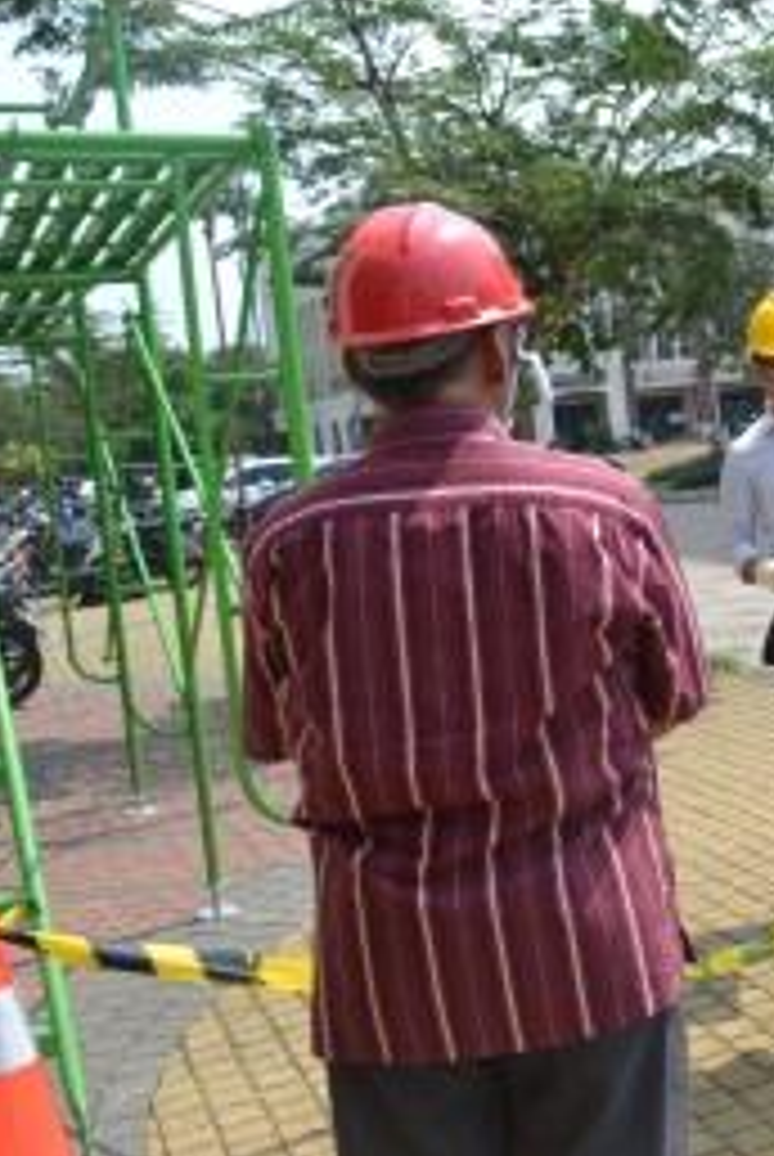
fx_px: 1512
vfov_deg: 41.8
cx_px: 806
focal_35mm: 47
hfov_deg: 26.9
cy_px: 502
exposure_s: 1/200
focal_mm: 18
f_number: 7.1
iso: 100
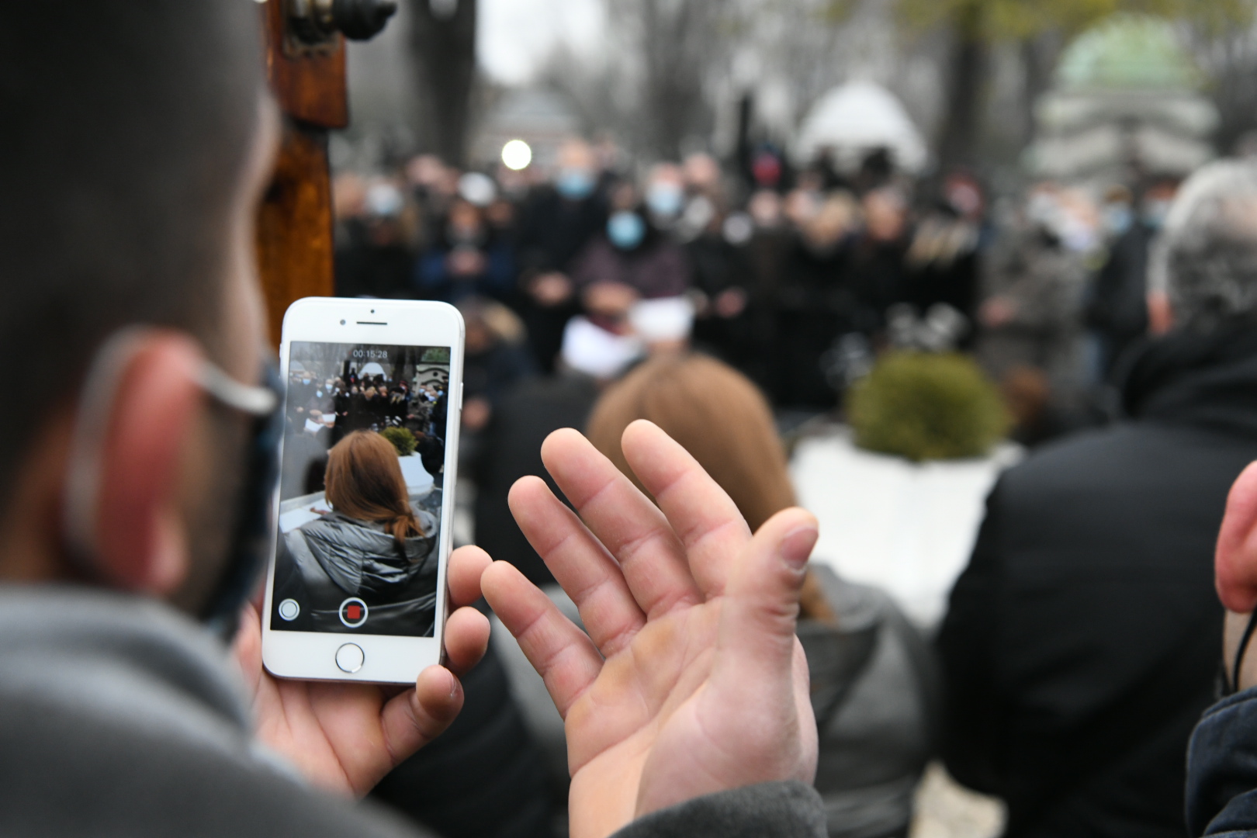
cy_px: 419
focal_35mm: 50
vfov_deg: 27.0
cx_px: 628
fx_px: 1746
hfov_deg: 39.6
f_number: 5.6
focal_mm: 50
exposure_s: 1/200
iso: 2000
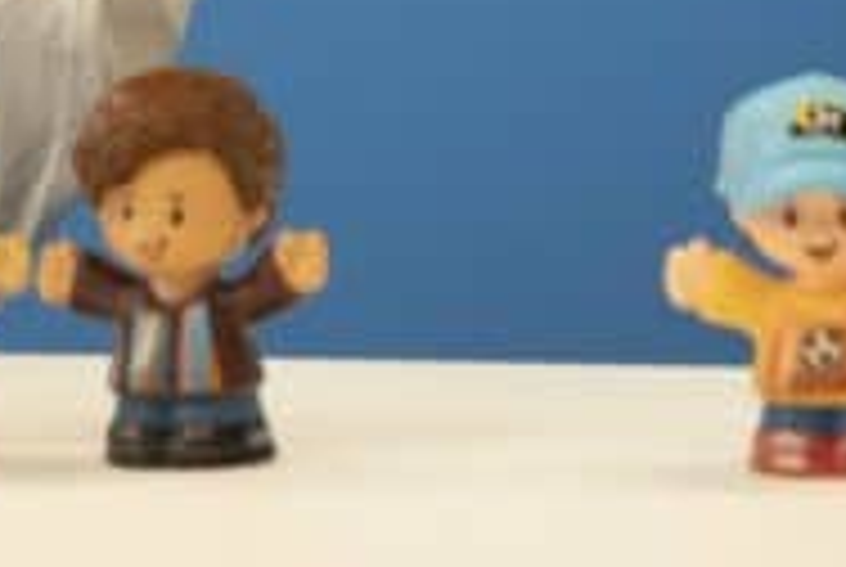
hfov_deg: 8.1
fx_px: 5884
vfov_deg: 5.3
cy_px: -763
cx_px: -212
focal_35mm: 250
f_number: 8
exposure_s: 1/20
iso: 1250
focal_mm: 46
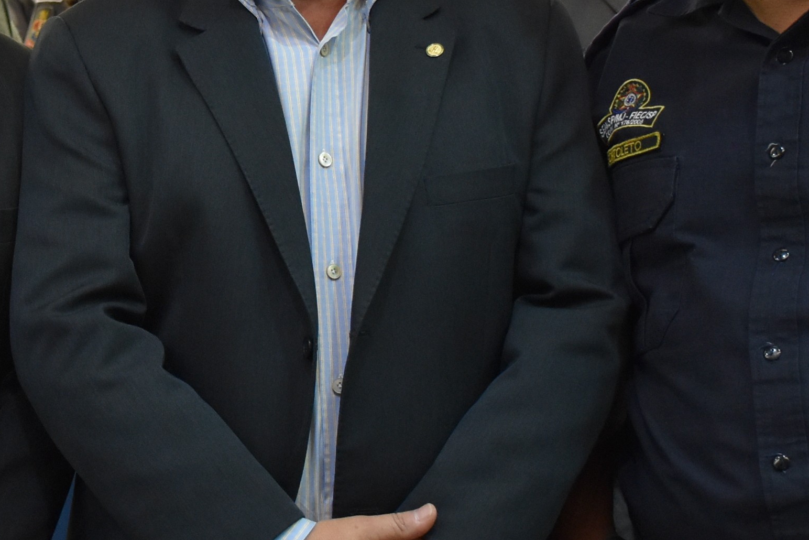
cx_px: 91
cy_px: 65
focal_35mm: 100
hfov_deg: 19.9
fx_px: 2258
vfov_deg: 13.5
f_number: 3.8
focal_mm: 23
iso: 1400
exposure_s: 1/60
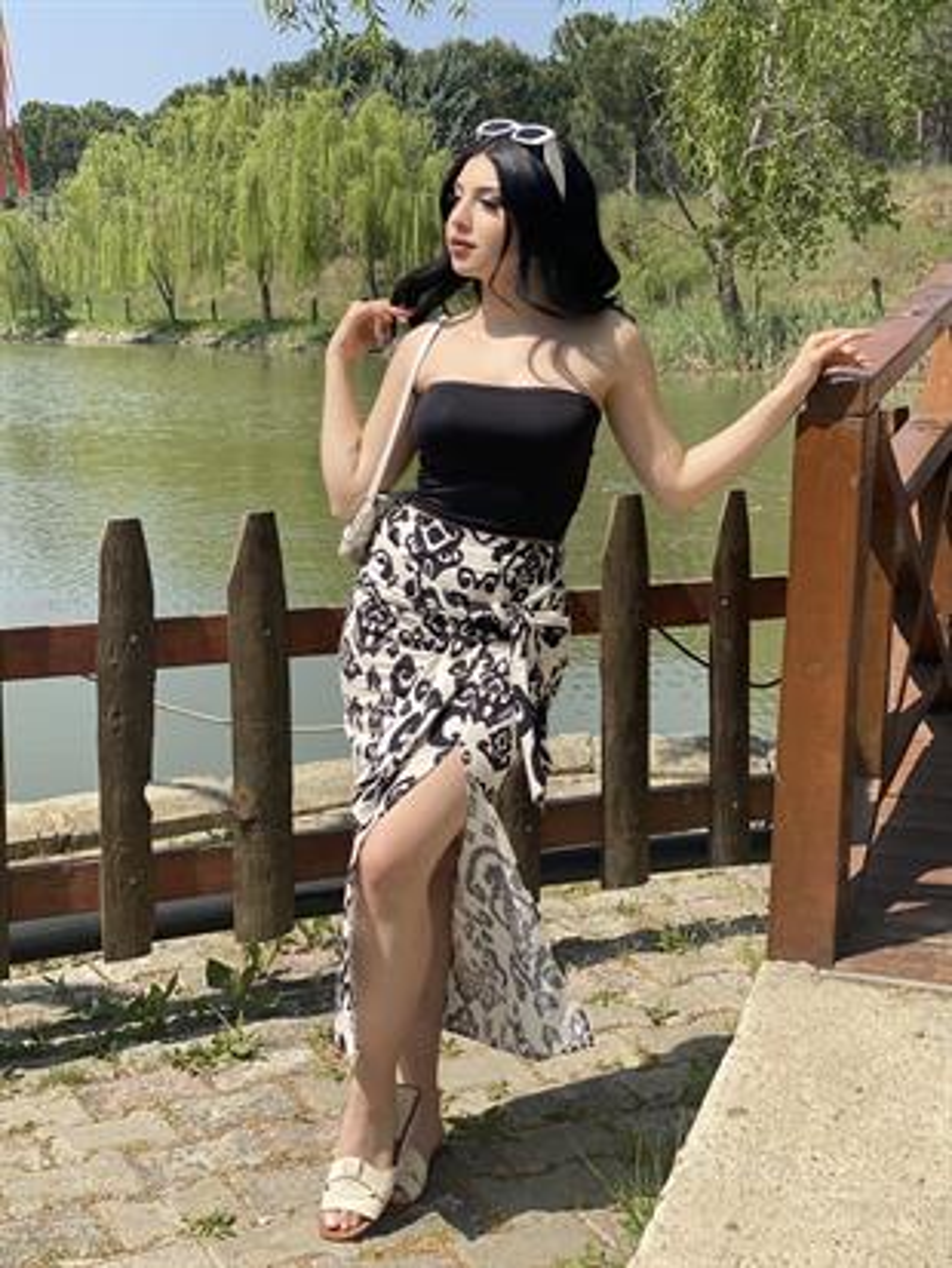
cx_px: 476
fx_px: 1906
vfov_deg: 36.8
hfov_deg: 28.0
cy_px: 634
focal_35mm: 52
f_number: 2
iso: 20
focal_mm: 6
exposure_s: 1/1261
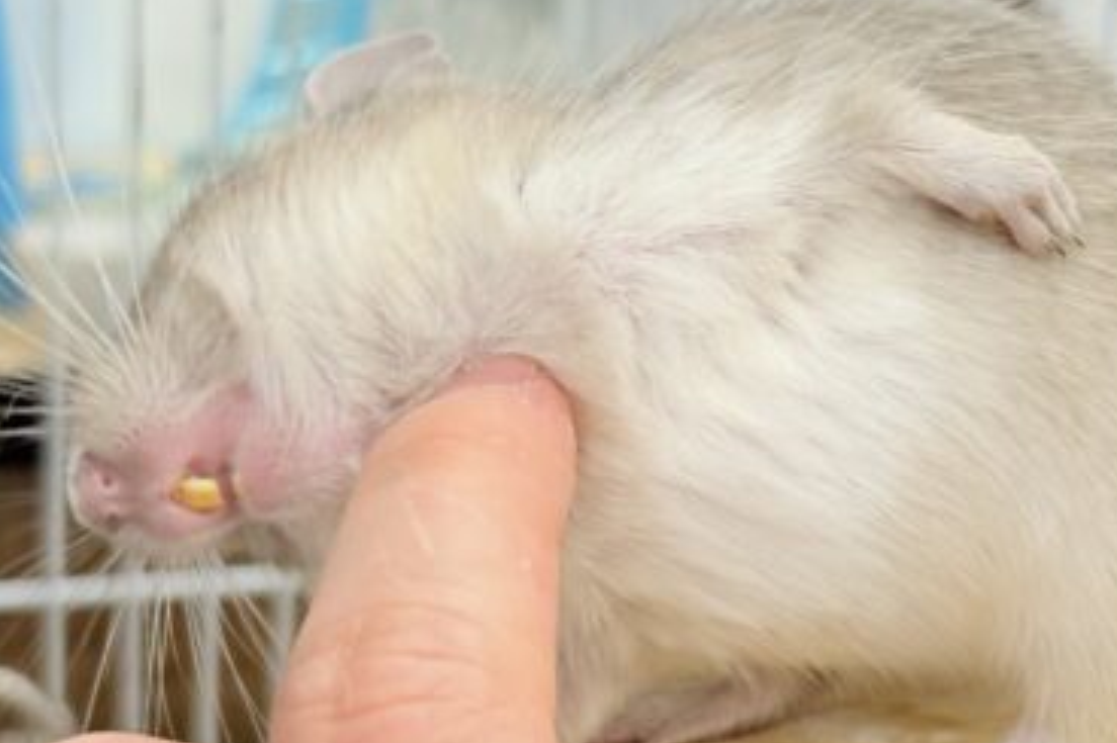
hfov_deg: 21.5
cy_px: 403
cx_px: 823
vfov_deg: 14.5
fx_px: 2915
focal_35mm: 94
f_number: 1.6
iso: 80
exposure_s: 1/50
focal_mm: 5.96
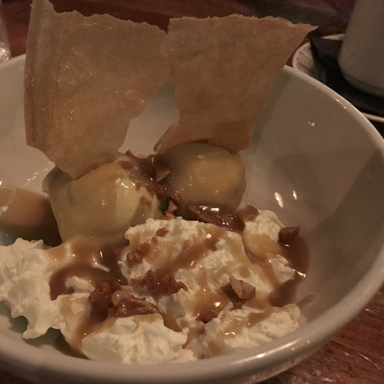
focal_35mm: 34
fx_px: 427
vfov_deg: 48.4
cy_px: 188
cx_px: 145
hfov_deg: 48.0
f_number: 1.8
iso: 320
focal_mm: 3.99
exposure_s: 1/4
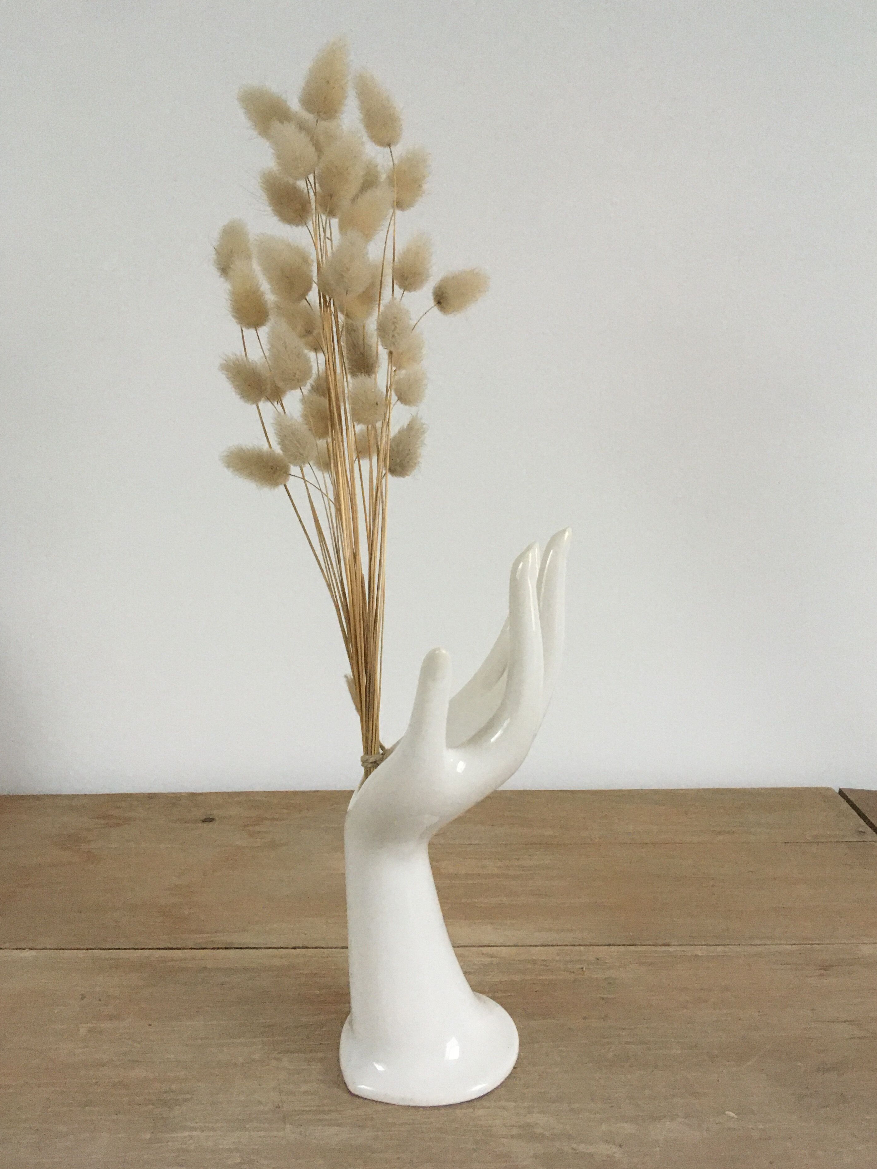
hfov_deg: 45.4
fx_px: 1047
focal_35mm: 31
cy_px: 567
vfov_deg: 58.3
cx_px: 461
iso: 200
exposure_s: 1/17
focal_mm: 4.15
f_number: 2.2
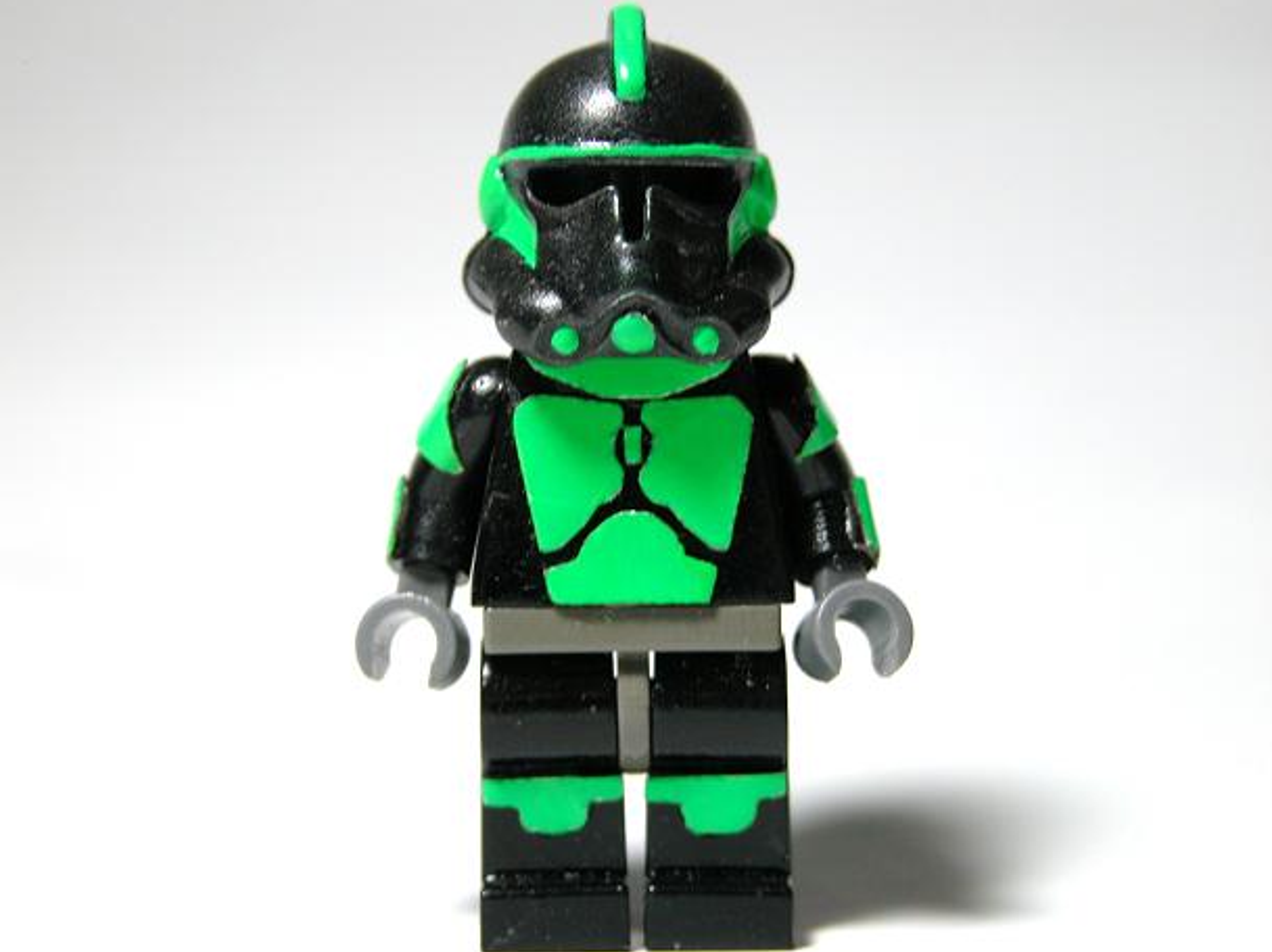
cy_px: 491
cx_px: 652
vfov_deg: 12.1
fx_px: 4480
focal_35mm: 122
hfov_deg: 16.2
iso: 100
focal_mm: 29.5
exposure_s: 1/43.9
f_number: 3.7
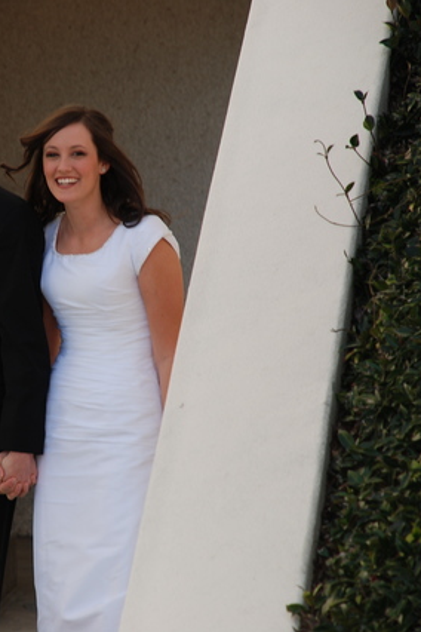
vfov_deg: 6.8
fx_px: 5345
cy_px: 316
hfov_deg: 4.5
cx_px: 19
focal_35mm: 305
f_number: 5.6
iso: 100
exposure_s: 1/125
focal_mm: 135
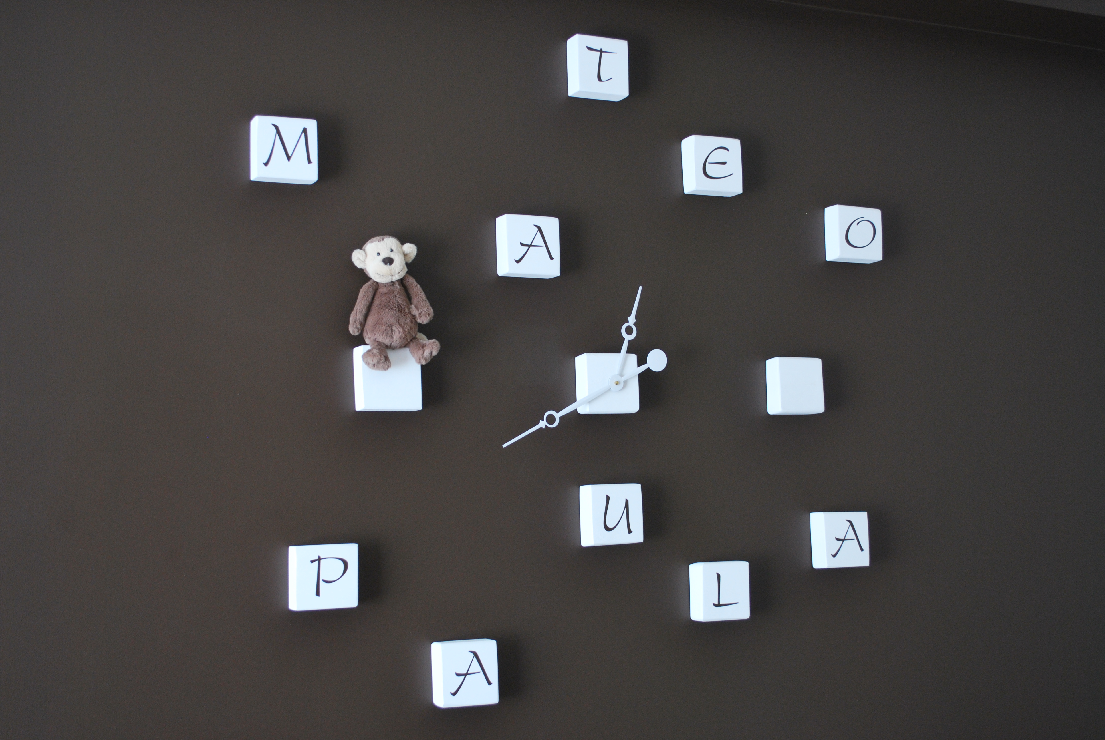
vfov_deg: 28.2
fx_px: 1475
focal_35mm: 48
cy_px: 370
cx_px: 552
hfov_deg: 41.1
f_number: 5
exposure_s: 1/30
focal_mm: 32
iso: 450
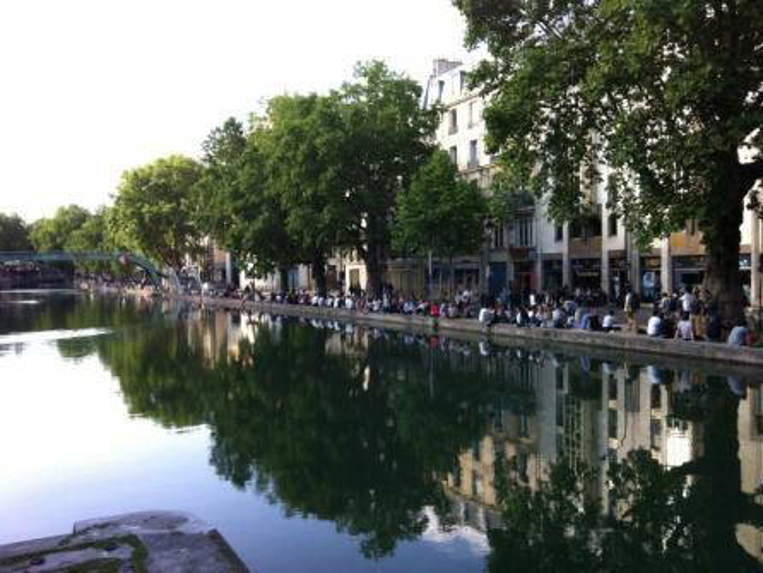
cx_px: 382
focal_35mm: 35
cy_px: 286
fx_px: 772
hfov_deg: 52.6
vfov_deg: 40.7
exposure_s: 1/200
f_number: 2.8
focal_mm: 3.85
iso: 80
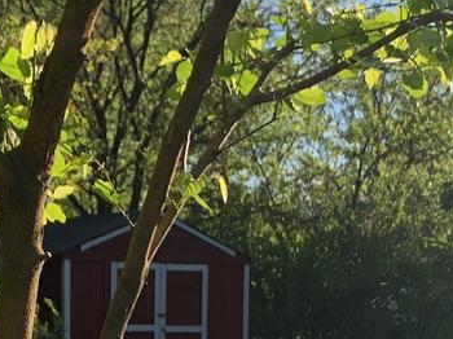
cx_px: 85
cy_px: 480
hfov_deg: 18.2
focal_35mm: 107
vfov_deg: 13.2
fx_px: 1399
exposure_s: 1/771
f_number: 1.8
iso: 25
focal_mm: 4.25
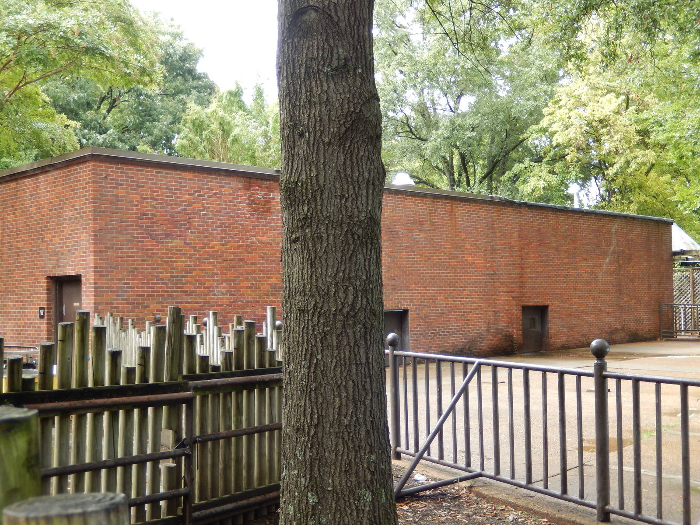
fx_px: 910
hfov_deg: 42.1
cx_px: 350
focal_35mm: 45
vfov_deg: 32.2
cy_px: 262
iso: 125
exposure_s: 1/80
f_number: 4.3
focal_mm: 8.1
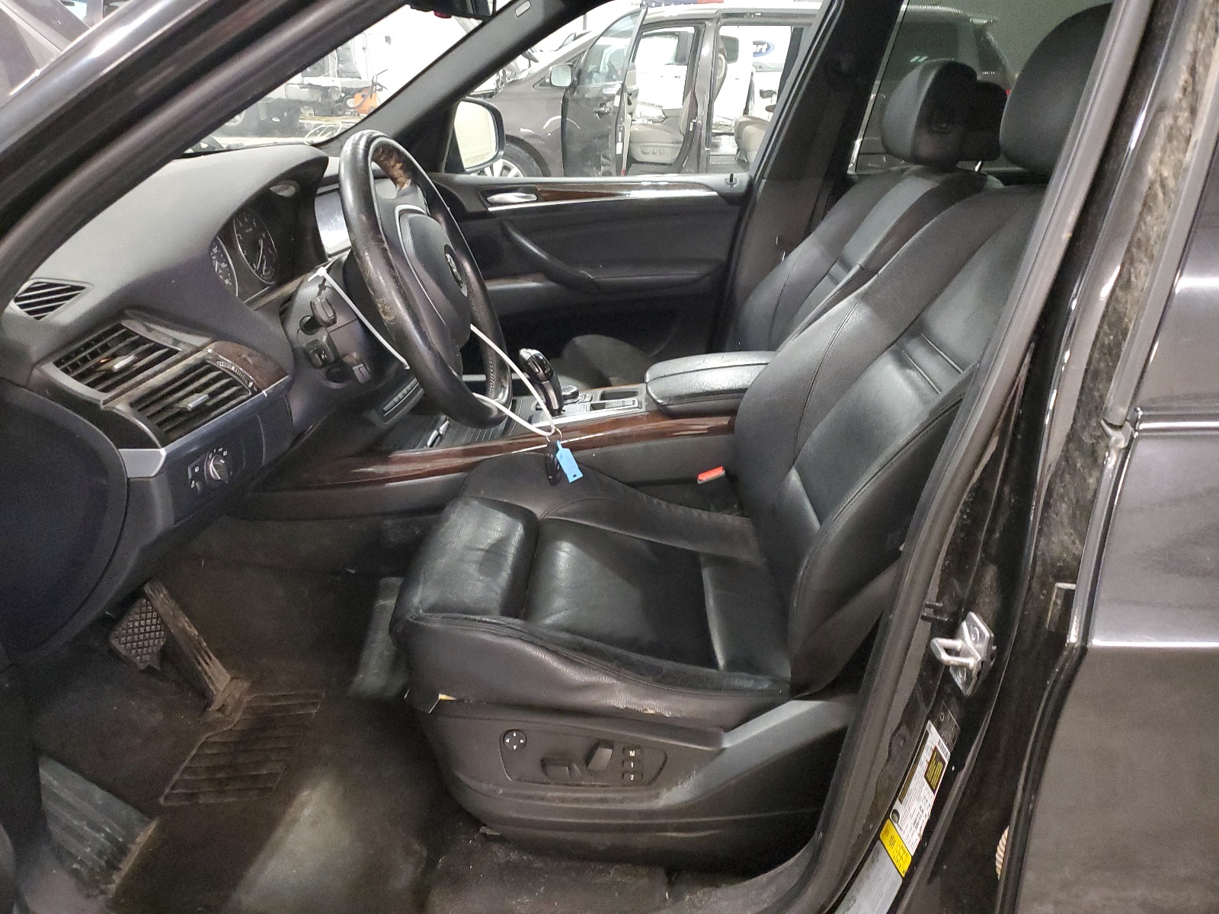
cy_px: 457
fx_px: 916
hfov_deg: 67.3
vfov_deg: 53.1
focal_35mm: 26
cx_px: 610
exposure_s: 1/15
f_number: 1.5
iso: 568
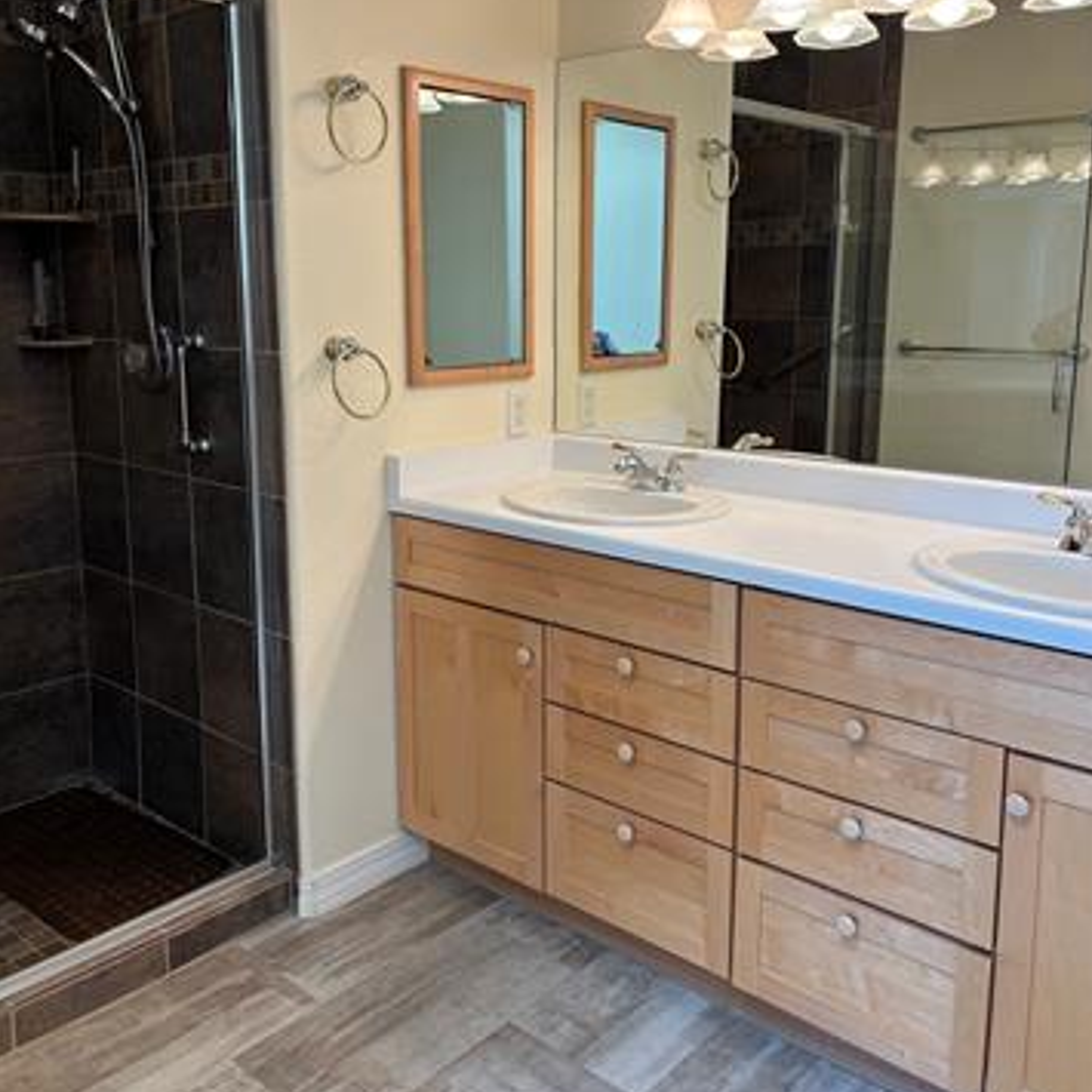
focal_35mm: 31
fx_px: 1106
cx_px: 546
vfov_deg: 52.4
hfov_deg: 52.5
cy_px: 471
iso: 80
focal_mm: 5.96
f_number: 1.6
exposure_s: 1/120
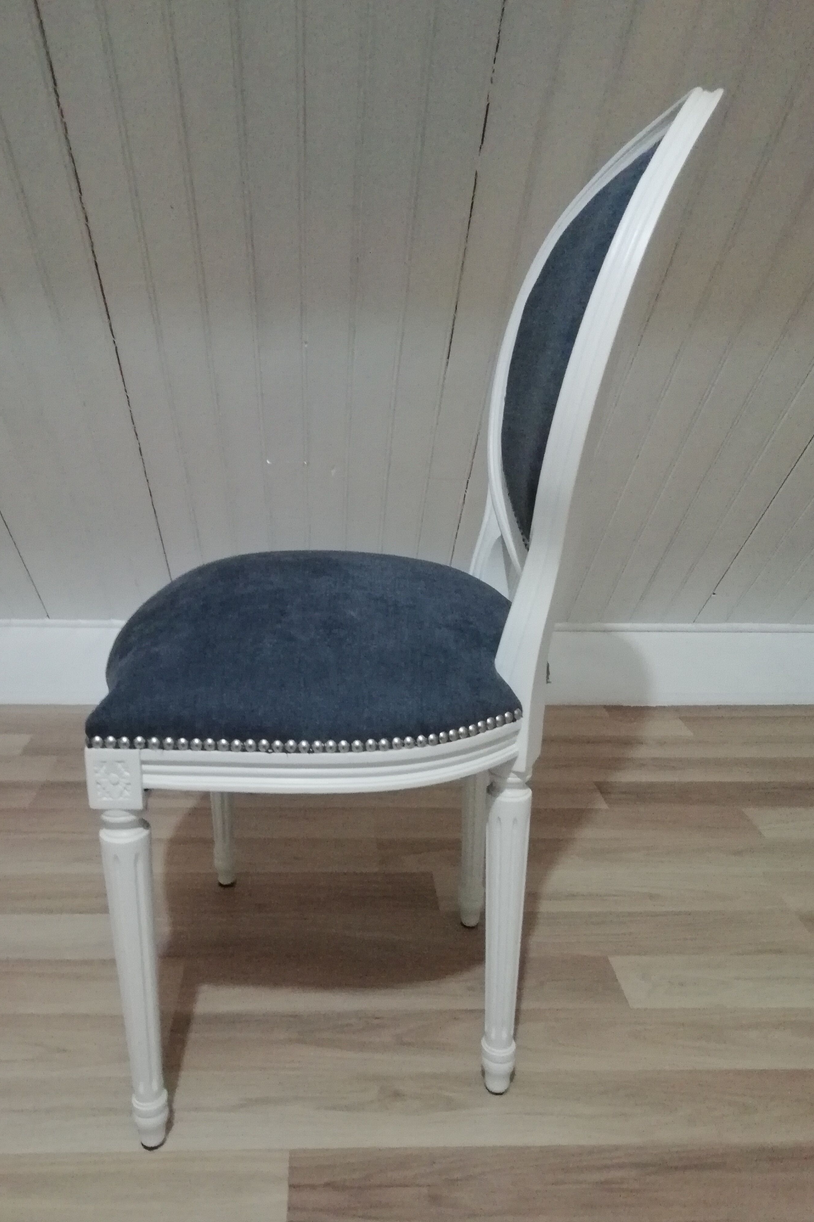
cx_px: 355
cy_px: 628
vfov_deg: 65.5
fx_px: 950
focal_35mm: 28
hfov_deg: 46.3
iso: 640
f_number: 2.2
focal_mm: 3.46
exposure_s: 1/20
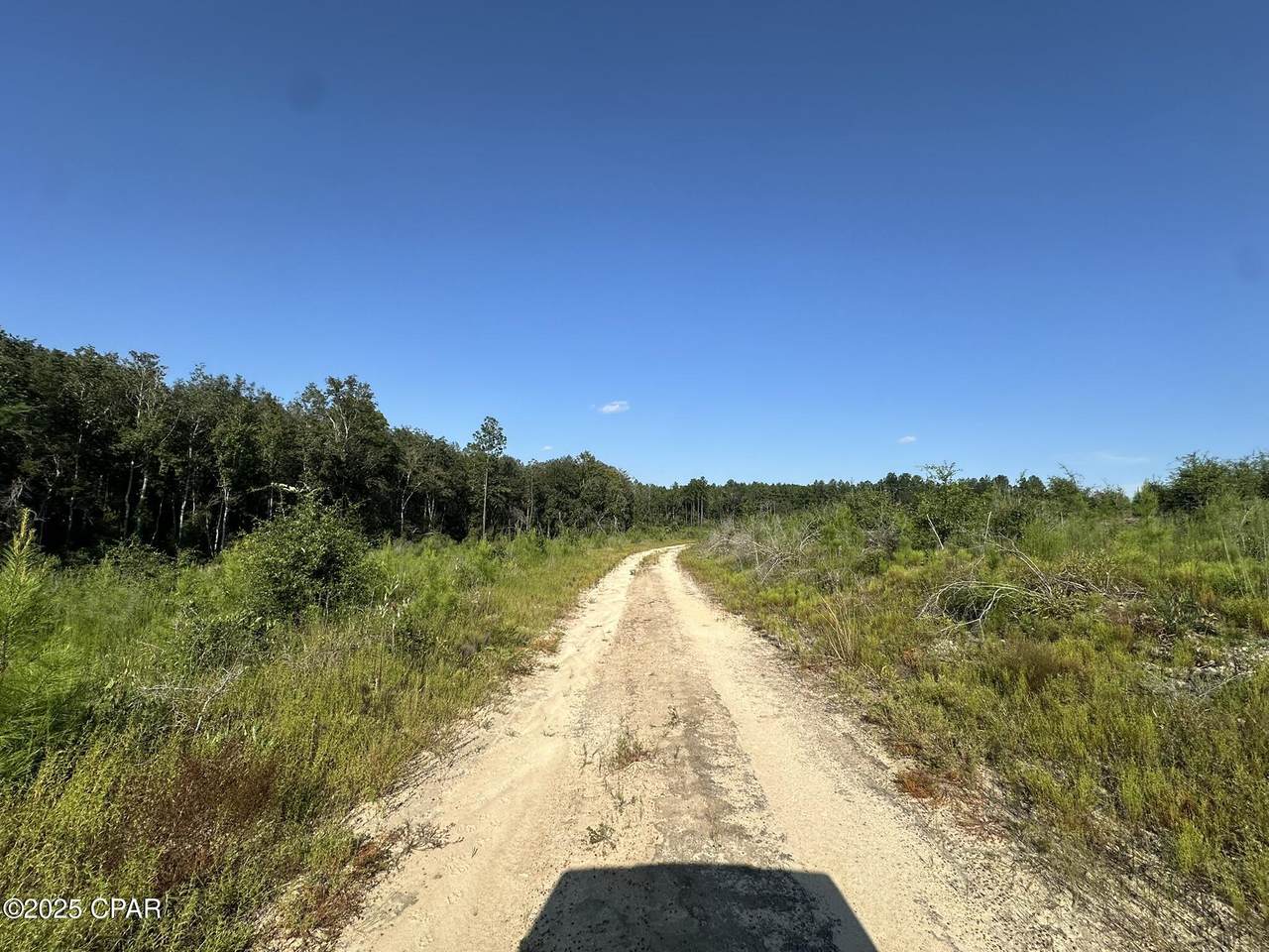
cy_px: 476
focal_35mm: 14
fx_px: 513
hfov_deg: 102.1
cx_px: 634
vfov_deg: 85.7
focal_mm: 2.22
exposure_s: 1/2132
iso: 40
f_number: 2.2
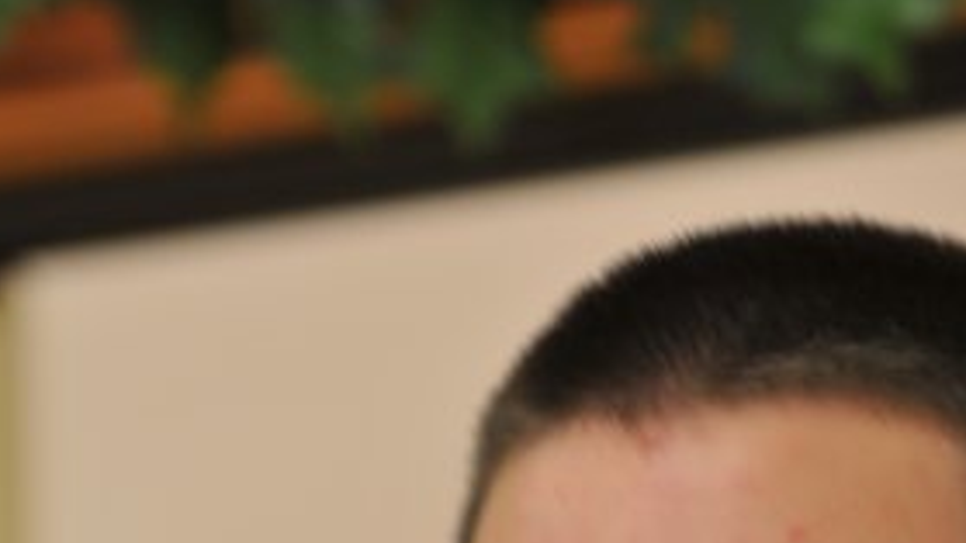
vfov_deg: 2.2
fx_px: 13859
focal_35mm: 541
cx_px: 552
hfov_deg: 4.0
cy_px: 861
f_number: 2.8
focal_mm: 160
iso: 220
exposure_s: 1/60
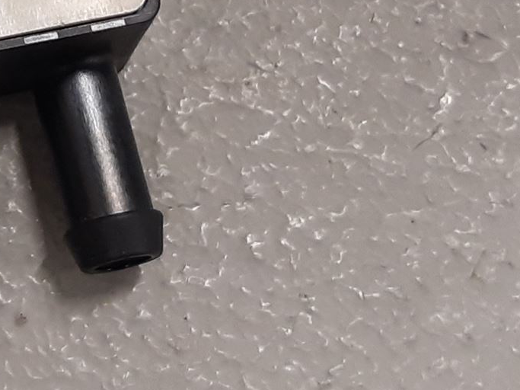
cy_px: -57
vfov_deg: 18.1
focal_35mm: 78
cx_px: -157
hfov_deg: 22.4
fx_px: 1172
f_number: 1.7
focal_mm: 3.93
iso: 100
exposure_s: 1/50
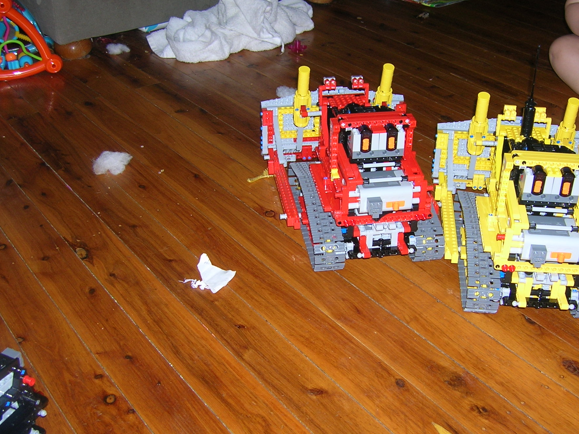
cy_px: 219
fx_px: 735
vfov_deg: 32.8
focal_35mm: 44
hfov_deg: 42.9
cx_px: 327
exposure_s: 1/60.1
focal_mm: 5.7
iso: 50
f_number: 2.9
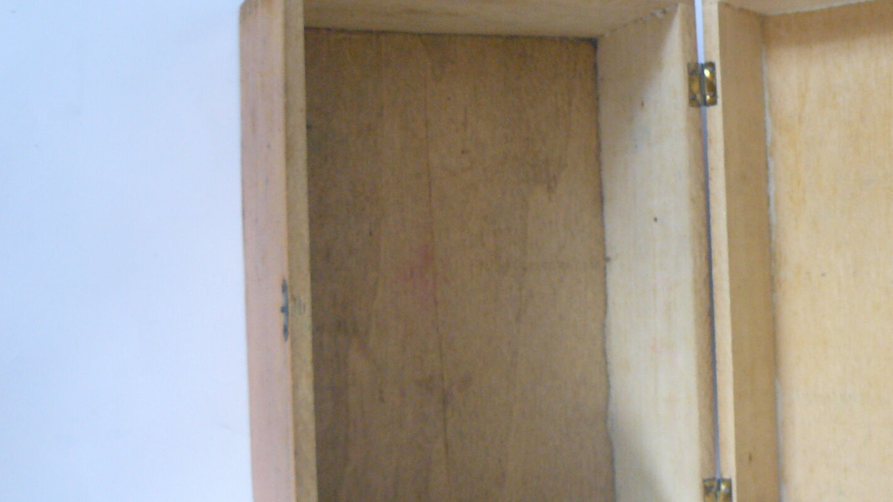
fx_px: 1326
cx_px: 605
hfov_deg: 36.8
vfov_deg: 21.4
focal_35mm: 56
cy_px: 209
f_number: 2.8
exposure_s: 1/25
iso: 200
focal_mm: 6
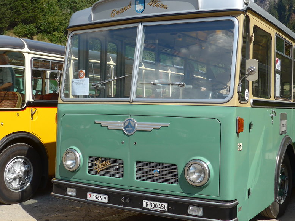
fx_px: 409
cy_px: 104
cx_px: 161
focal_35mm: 48
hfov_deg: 39.6
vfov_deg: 30.3
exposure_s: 1/1300
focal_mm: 6.5
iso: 80
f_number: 2.8
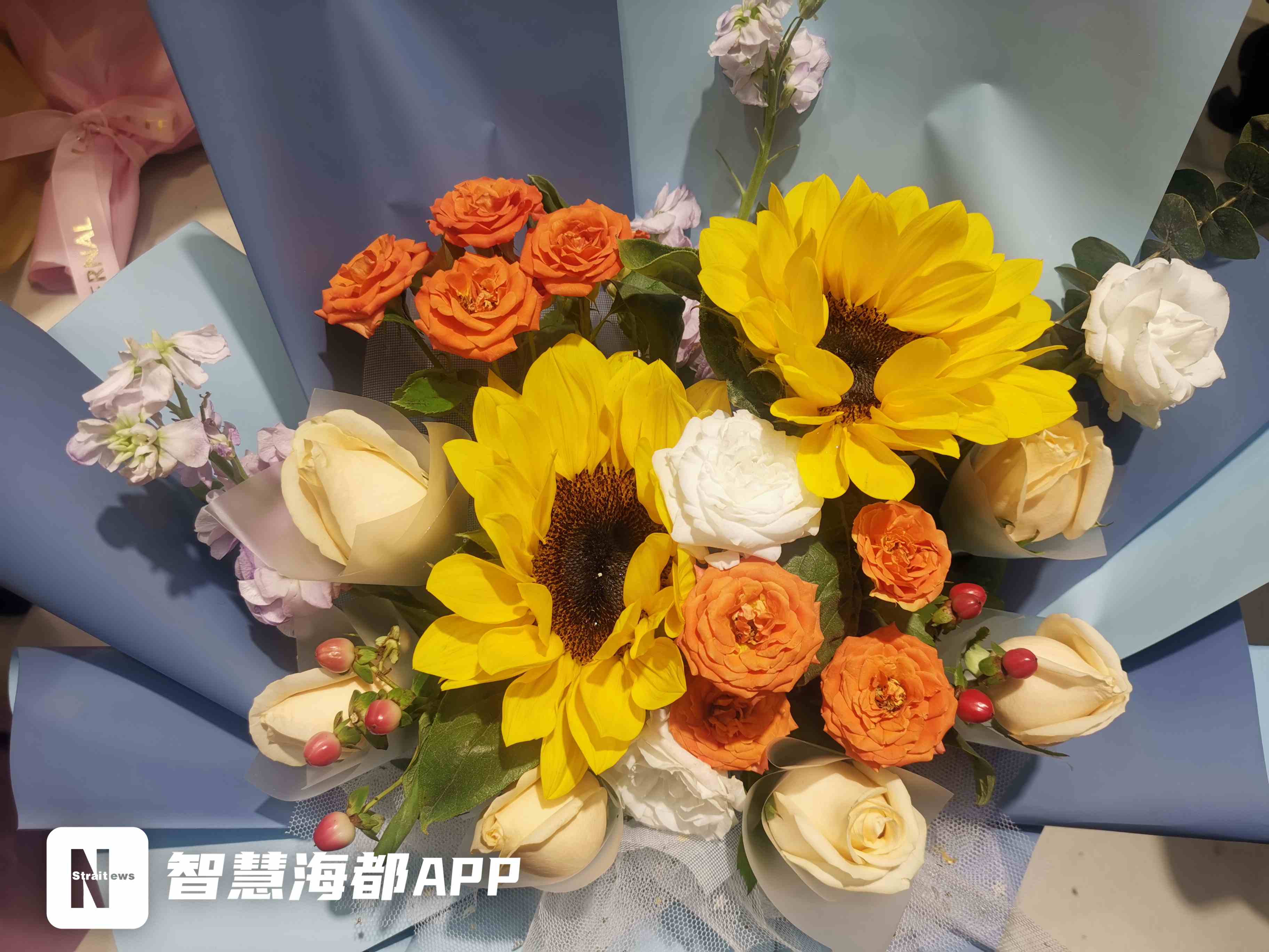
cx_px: 634
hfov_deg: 65.3
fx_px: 990
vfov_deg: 51.4
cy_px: 476
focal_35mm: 27
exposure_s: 1/185
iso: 50
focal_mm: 5.58
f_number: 1.8
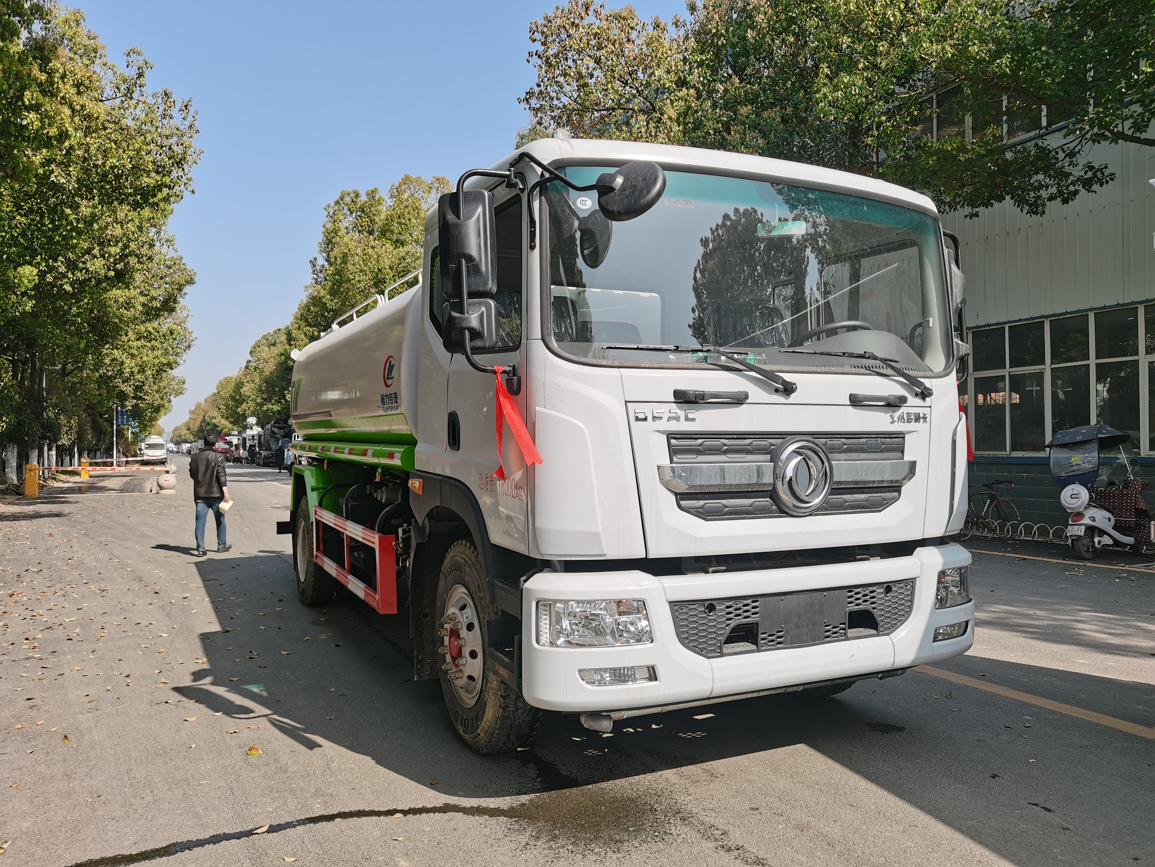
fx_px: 901
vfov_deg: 51.4
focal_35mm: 27
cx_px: 578
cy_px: 434
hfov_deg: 65.3
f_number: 1.8
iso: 50
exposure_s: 1/3448
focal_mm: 5.58
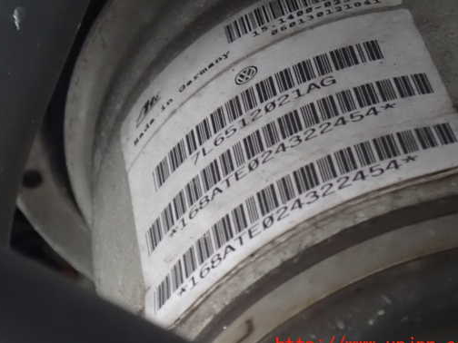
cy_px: 153
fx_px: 1574
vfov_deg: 12.4
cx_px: 208
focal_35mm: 119
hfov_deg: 16.5
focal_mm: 18
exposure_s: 1/6
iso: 1600
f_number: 4.9
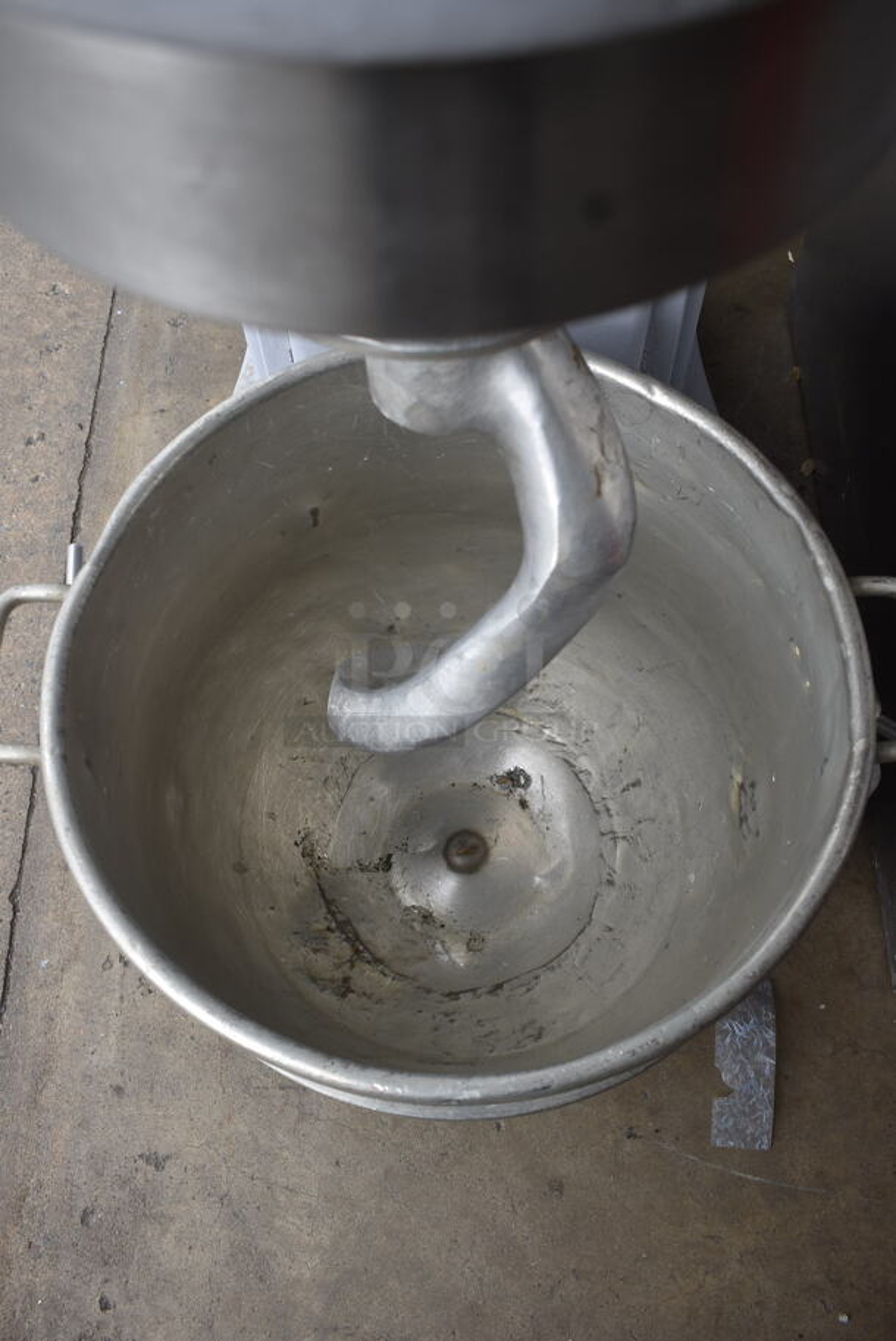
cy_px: 670
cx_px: 448
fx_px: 1230
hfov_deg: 40.0
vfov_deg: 57.2
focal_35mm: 33
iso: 200
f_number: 5.6
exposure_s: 1/125
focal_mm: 22
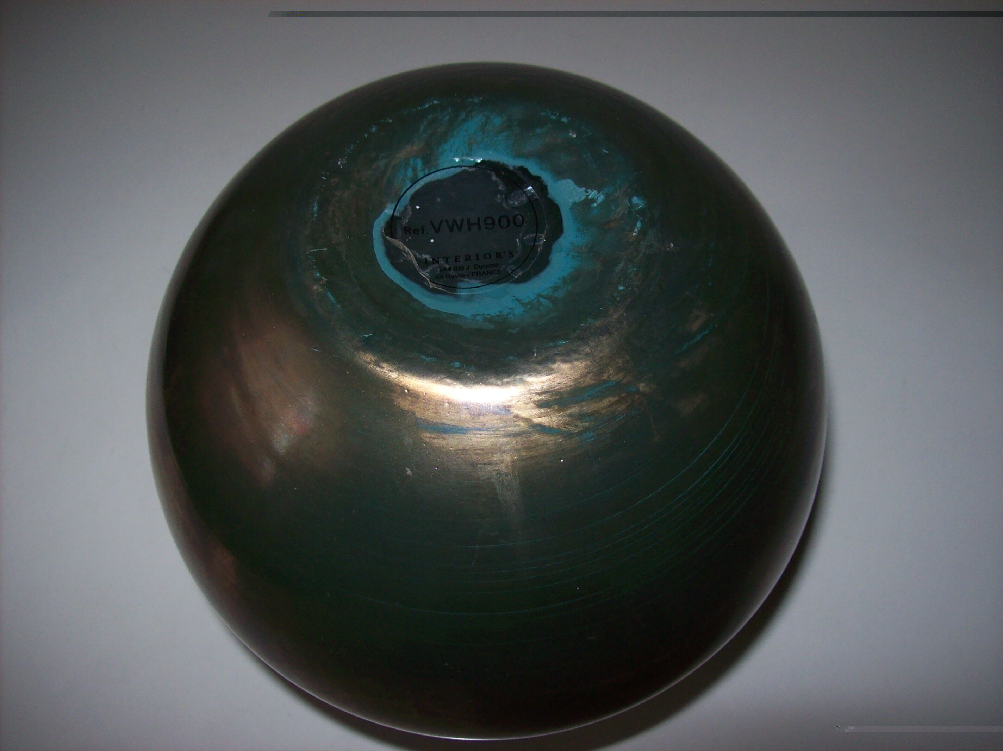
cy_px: 376
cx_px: 502
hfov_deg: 51.4
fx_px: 1043
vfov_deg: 39.6
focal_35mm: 36
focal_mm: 6
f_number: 2.7
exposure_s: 1/64
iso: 80
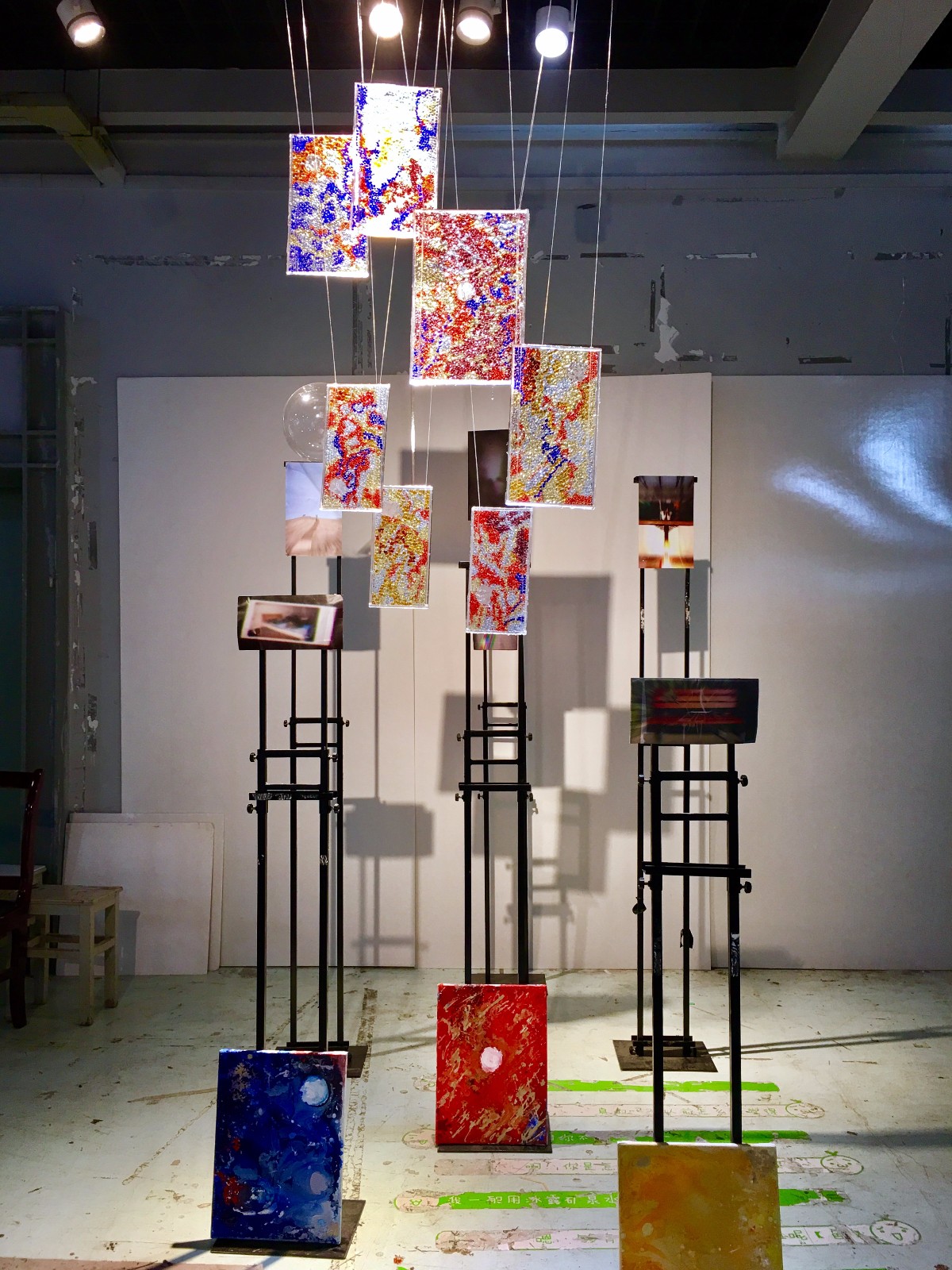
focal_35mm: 29
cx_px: 476
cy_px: 635
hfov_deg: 48.2
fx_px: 1063
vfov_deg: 61.7
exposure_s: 1/33
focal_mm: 4.15
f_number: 2.2
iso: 25
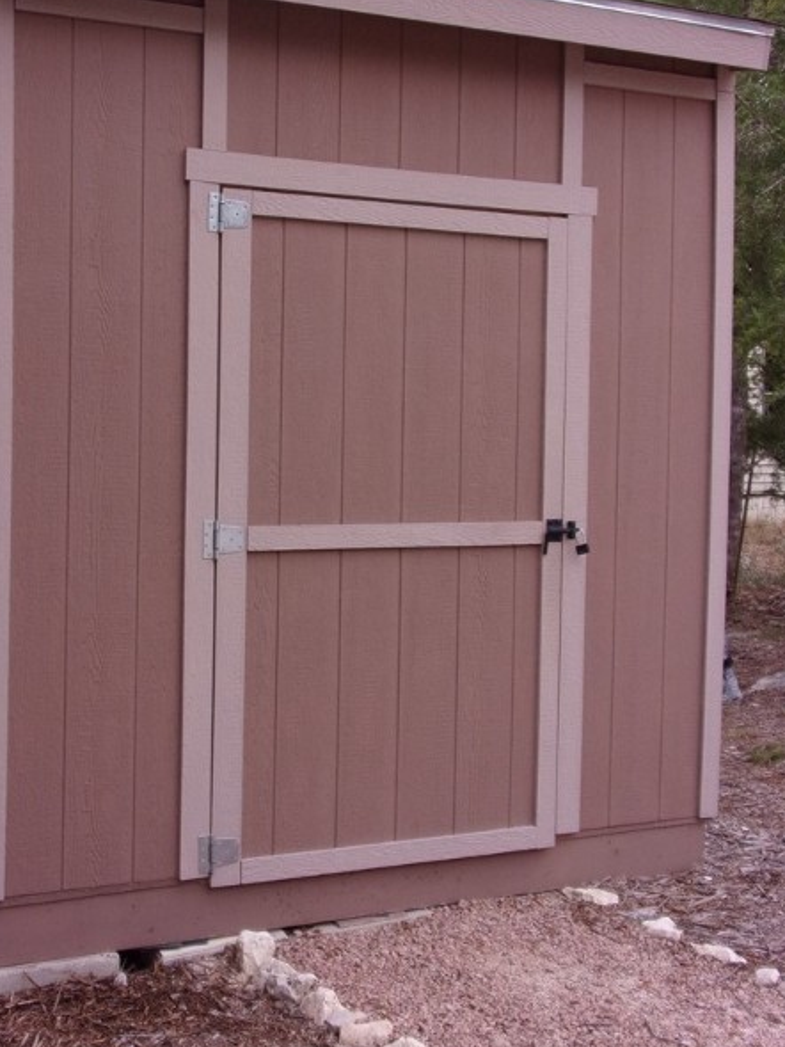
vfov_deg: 43.8
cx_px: 298
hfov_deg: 33.5
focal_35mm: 43
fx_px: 1300
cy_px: 469
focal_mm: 5.9
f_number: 3.7
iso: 80
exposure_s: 1/240
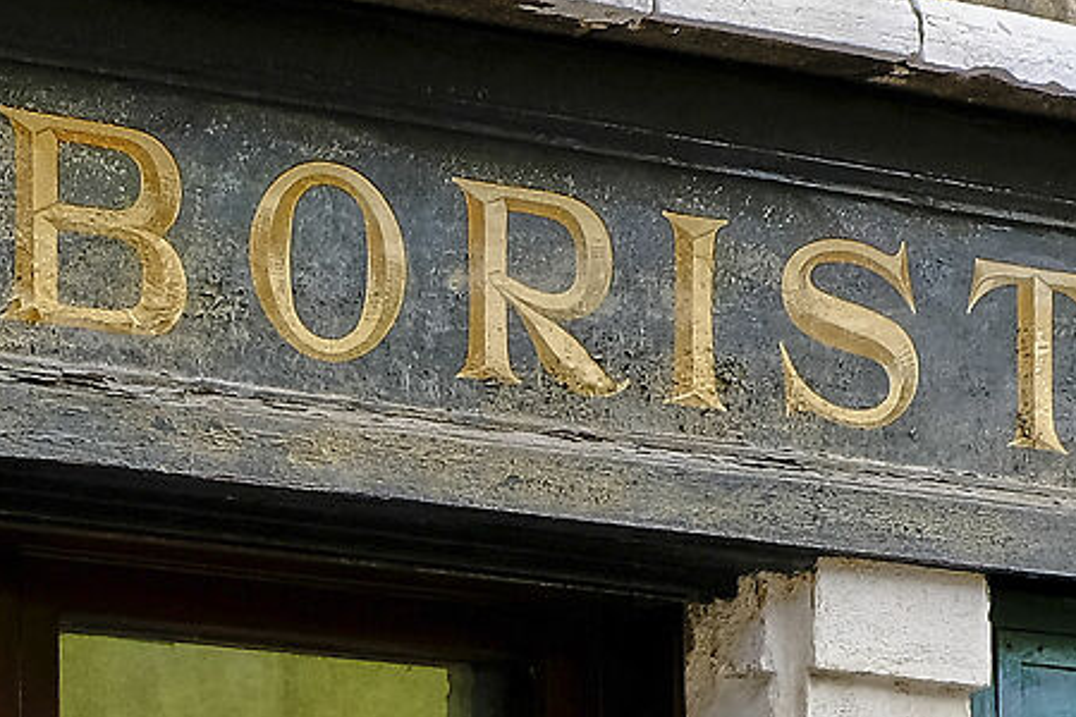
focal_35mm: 144
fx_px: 4304
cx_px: -103
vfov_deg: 9.1
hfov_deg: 13.9
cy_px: 1252
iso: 320
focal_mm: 18
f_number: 9
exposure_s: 1/125
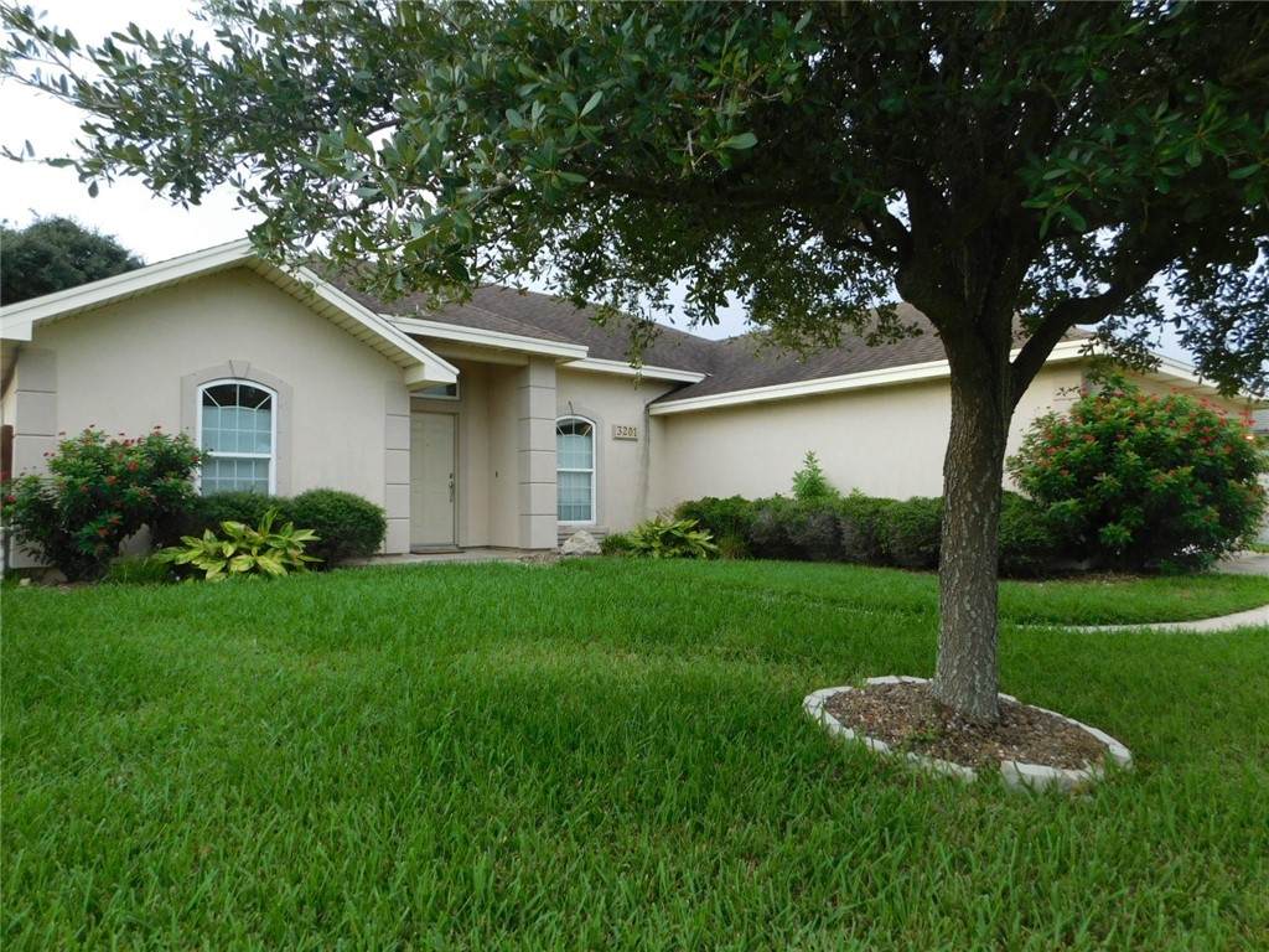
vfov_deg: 58.9
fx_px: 843
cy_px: 476
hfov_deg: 73.9
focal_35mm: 23
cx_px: 634
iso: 125
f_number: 3
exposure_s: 1/320
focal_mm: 4
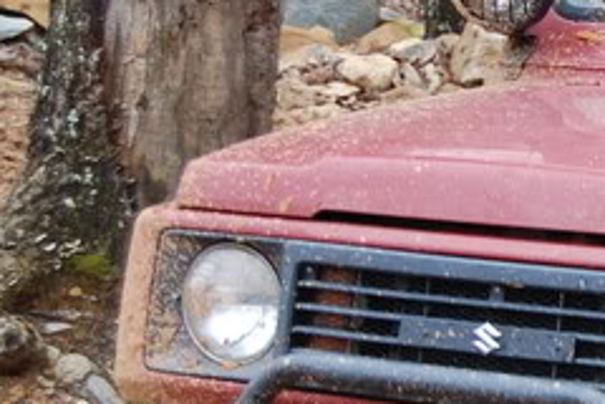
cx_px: 988
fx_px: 3361
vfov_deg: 6.9
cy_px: 260
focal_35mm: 200
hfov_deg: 9.9
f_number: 5.6
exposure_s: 1/125
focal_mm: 40
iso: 200
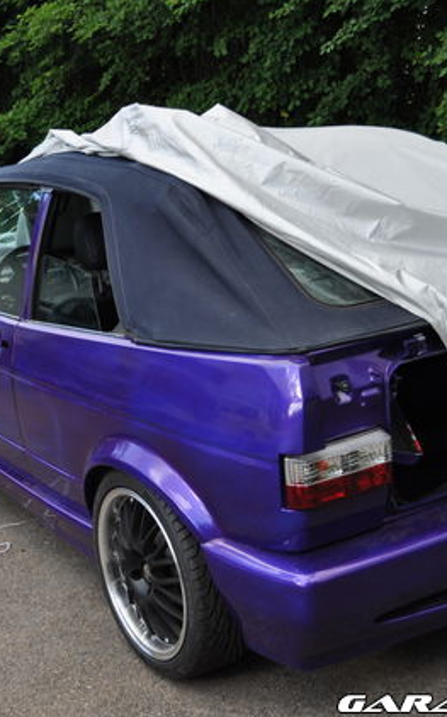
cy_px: 359
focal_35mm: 51
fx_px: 996
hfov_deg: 24.8
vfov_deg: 39.6
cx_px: 85
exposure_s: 1/1000
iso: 560
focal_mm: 22
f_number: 4
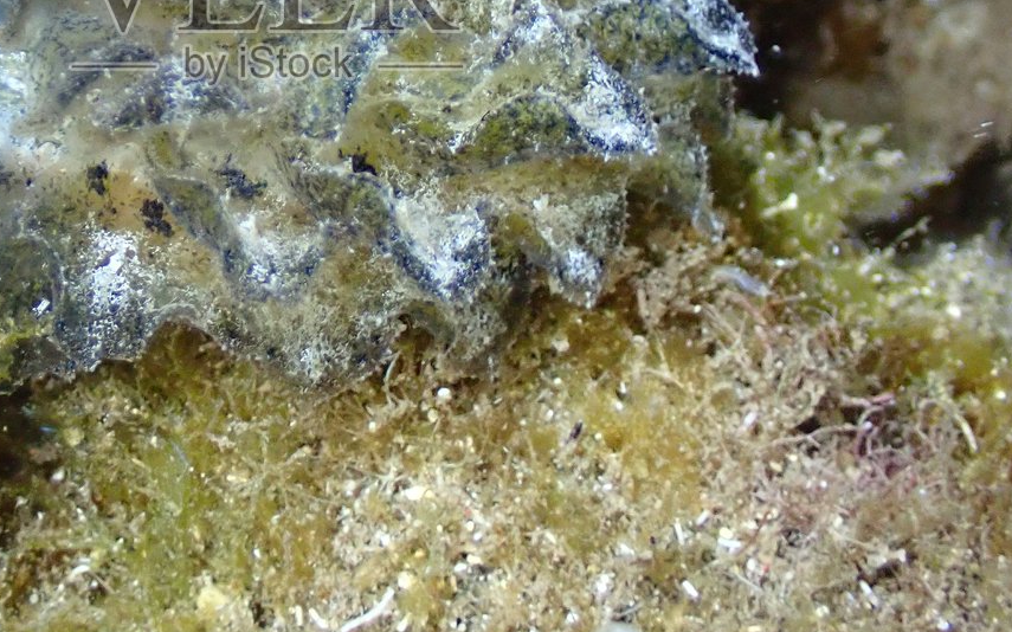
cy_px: 8
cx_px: 266
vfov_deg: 10.6
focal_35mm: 123
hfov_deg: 16.9
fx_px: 3392
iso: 800
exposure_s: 1/60
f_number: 10
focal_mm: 11.09
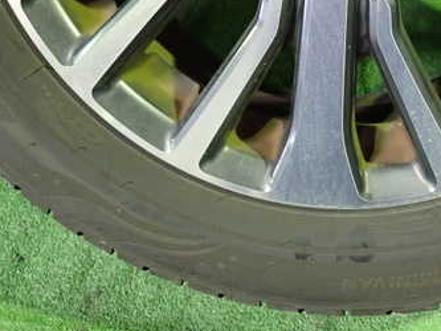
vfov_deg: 31.5
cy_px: 77
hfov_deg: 41.0
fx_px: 573
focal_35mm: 45
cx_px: 322
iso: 640
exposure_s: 1/30
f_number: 2
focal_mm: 4.5
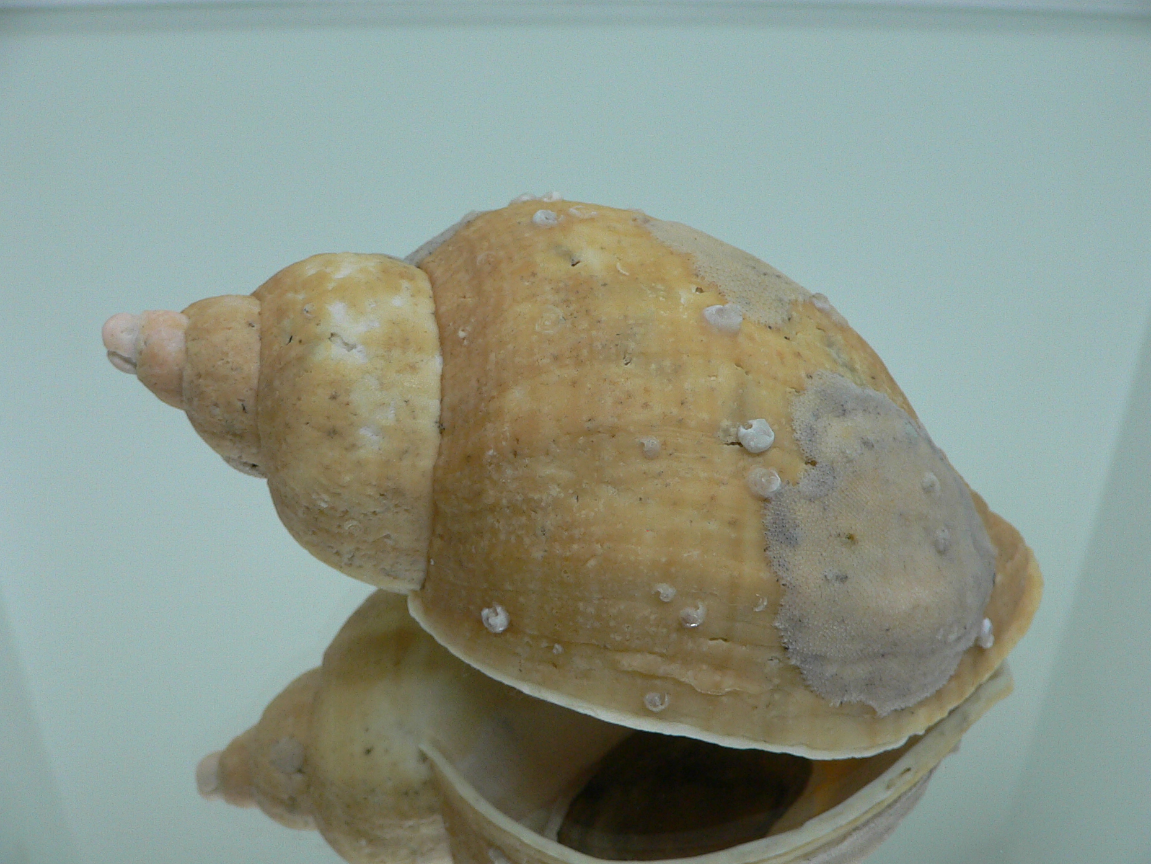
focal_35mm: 38
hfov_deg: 49.0
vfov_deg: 37.7
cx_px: 578
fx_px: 1264
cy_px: 439
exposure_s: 1/60
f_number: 2.8
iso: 100
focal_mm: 4.6
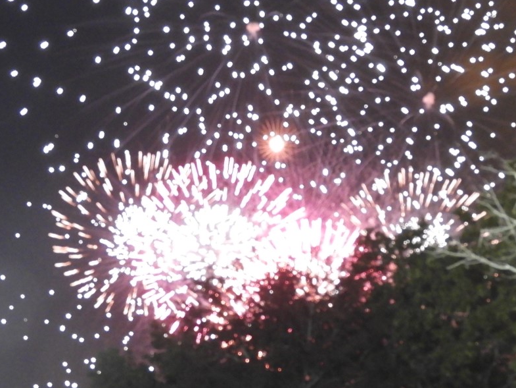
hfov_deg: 17.9
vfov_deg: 13.4
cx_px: 248
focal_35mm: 110
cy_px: 117
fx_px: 1640
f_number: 4.2
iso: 800
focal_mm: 10.7
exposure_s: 1/5
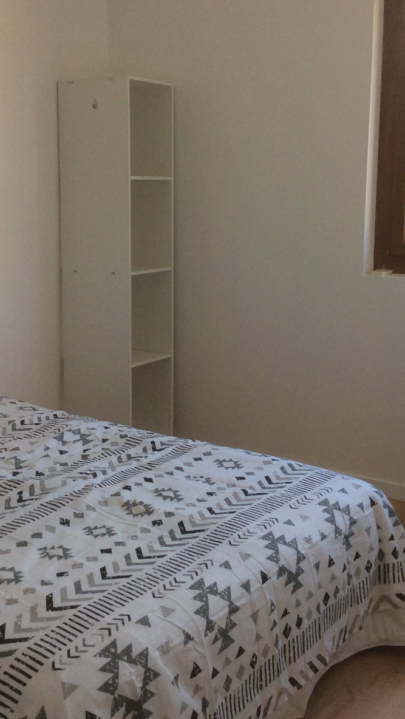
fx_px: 897
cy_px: 357
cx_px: 196
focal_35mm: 47
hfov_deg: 25.4
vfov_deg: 43.7
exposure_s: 1/50
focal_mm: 3.3
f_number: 2.4
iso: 40
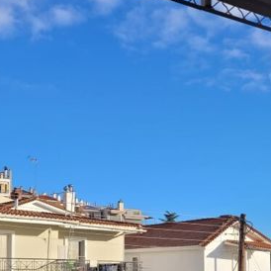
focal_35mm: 59
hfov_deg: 29.0
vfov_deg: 27.9
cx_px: 104
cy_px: 248
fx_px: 523
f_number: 1.8
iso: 40
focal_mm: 5.4
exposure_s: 1/1480
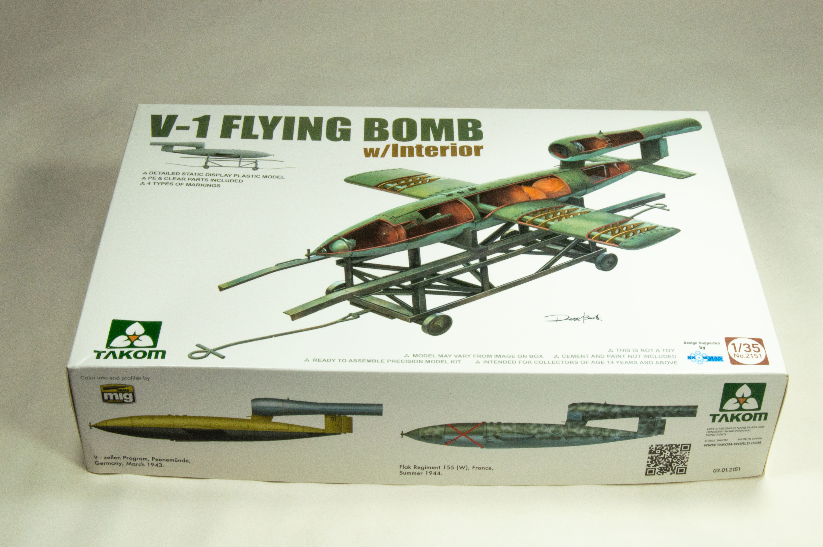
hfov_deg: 33.4
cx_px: 412
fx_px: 1370
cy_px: 274
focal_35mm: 60
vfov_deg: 22.6
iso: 280
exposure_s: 1/50
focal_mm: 40
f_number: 32
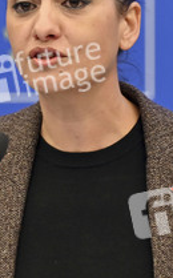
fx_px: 2218
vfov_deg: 7.2
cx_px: 76
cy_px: 141
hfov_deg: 4.5
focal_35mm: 293
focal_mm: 150
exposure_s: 1/160
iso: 640
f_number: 2.8
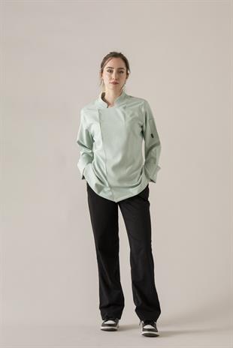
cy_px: 174
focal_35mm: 116
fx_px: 1124
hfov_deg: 11.8
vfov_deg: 17.6
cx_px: 116
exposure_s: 1/160
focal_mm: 116
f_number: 11
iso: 320
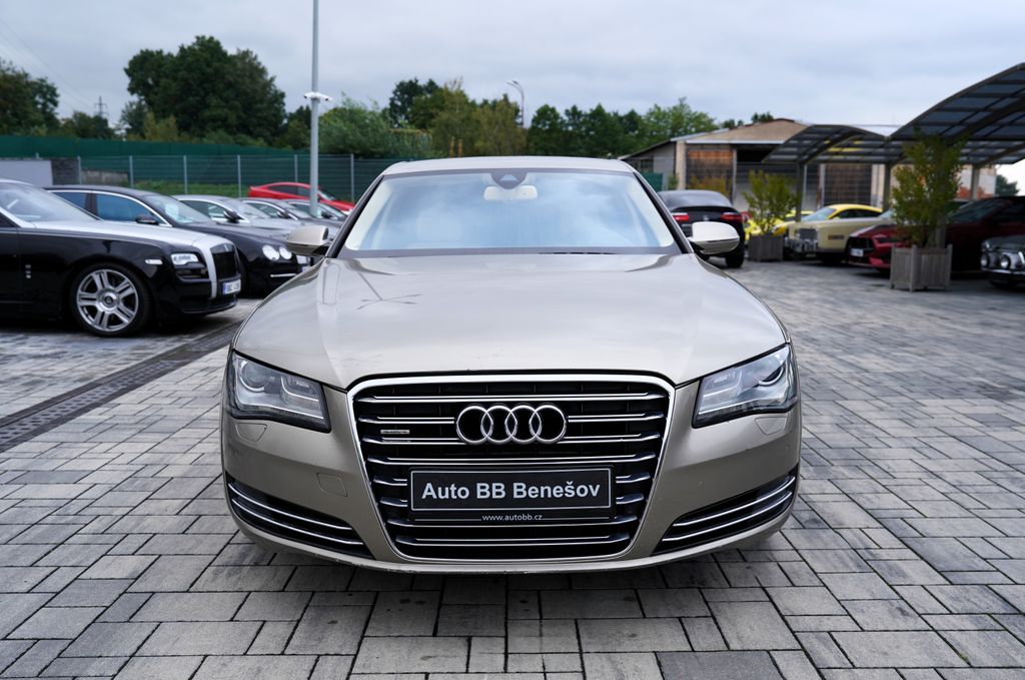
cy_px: 340
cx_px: 512
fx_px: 853
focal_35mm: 30
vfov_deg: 43.5
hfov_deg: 62.0
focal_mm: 30
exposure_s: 1/160
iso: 200
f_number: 4
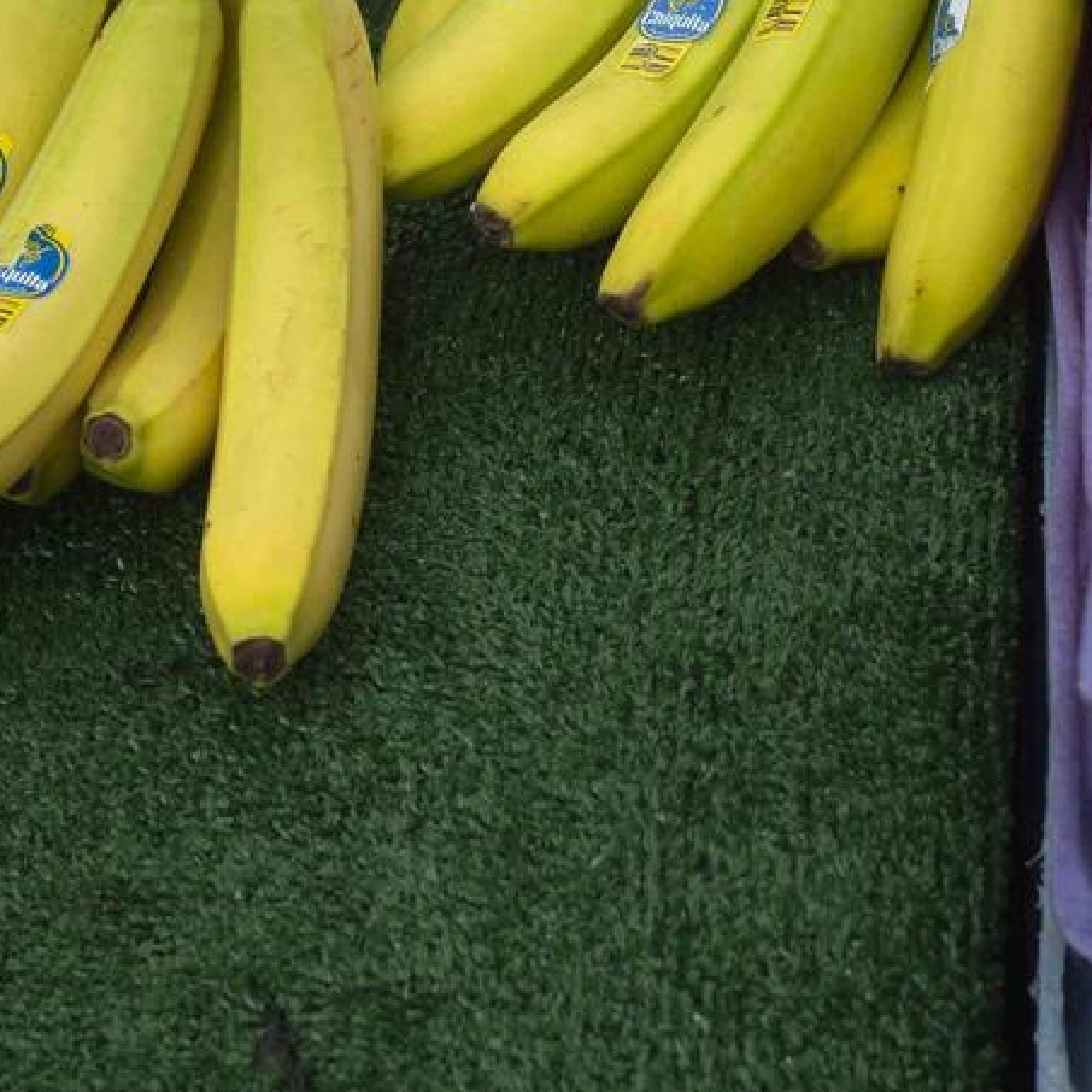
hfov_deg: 14.9
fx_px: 4176
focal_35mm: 117
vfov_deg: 14.7
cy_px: 92
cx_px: 485
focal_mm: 25
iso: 320
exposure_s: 1/1000
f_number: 3.5
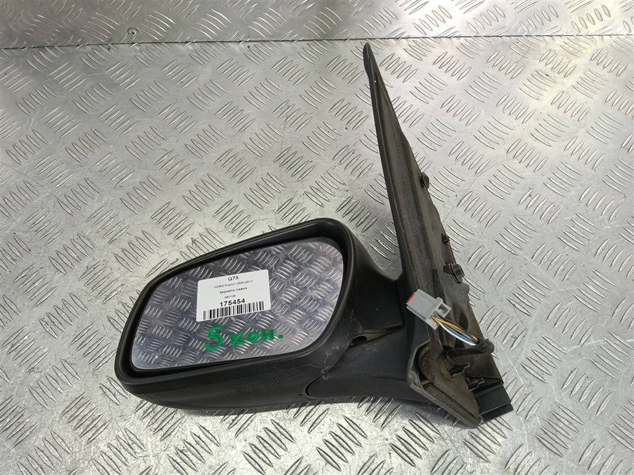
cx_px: 317
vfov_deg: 51.4
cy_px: 238
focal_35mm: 27
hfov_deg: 65.3
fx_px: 495
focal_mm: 4.11
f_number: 1.6
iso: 84
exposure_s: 1/50
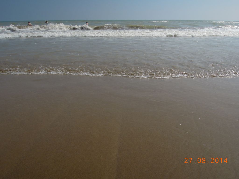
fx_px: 166
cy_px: 90
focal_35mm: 24
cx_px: 120
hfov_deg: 71.6
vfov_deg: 56.8
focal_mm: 4.3
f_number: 7.1
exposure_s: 1/1000
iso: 160
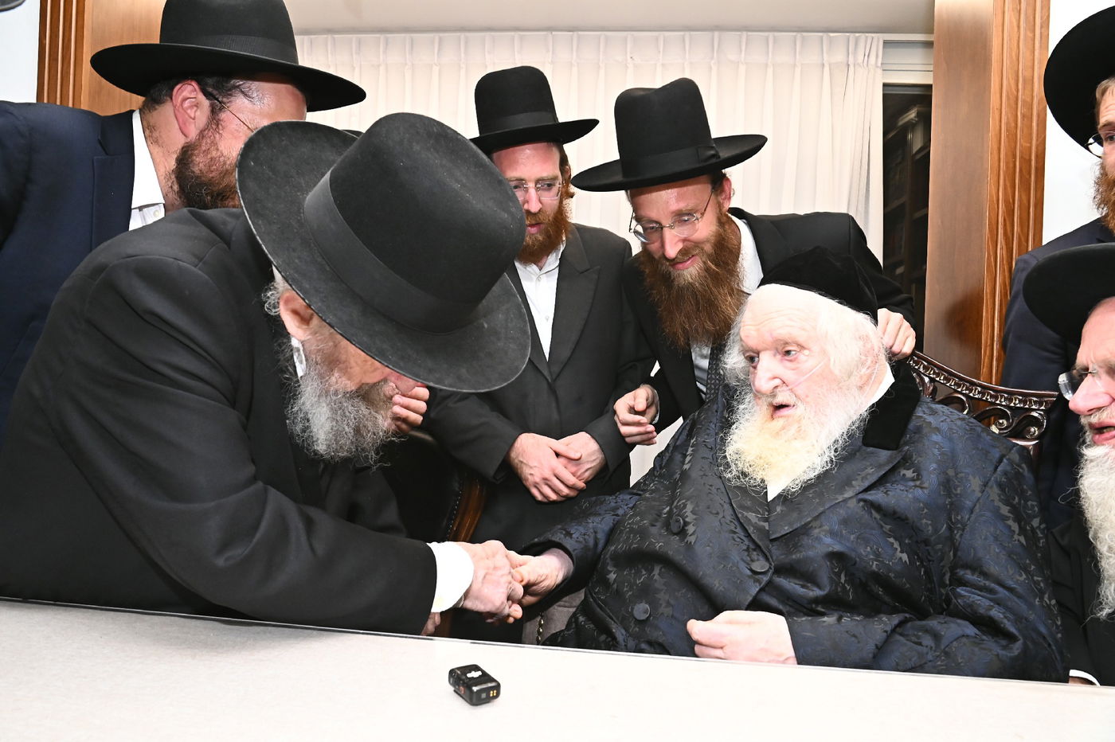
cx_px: 558
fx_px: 898
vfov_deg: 44.9
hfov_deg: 63.7
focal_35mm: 29
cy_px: 371
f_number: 13
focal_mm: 29
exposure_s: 1/125
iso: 3200
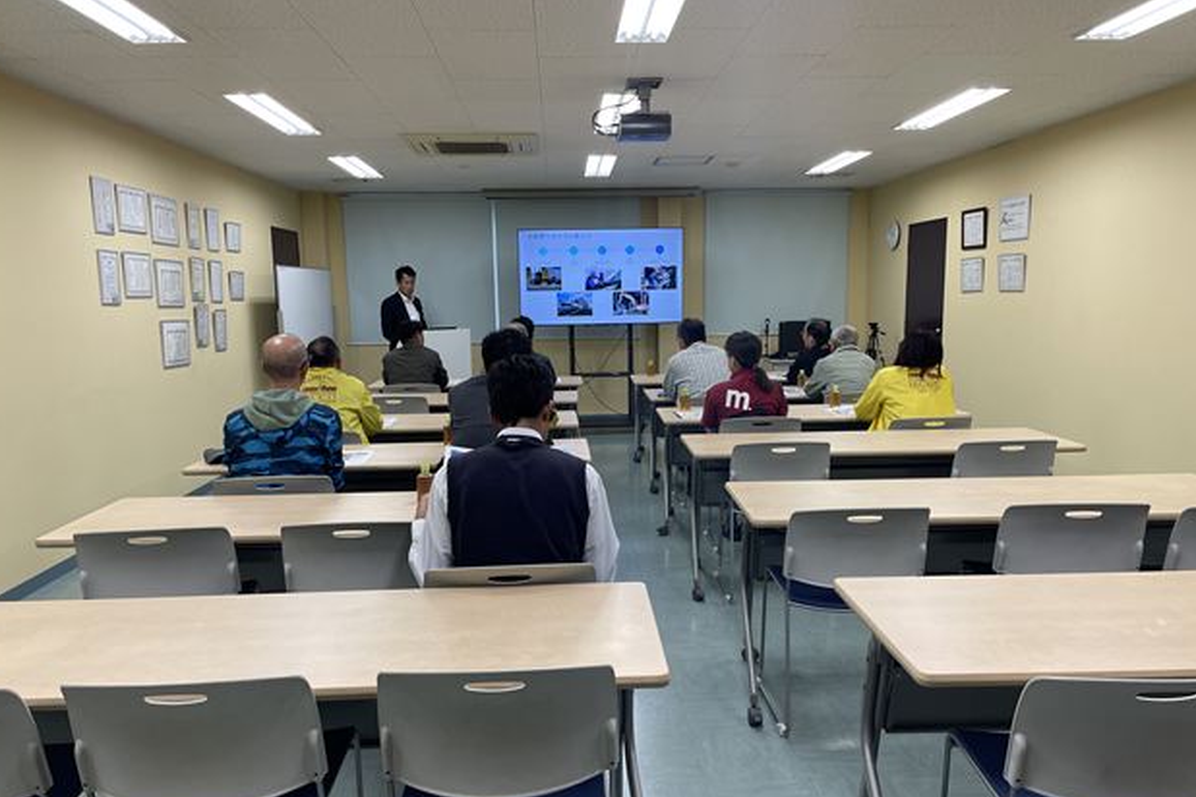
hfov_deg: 65.5
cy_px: 445
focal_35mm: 28
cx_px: 594
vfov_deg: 46.3
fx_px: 930
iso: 64
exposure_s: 1/120
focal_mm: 4.2
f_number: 1.6
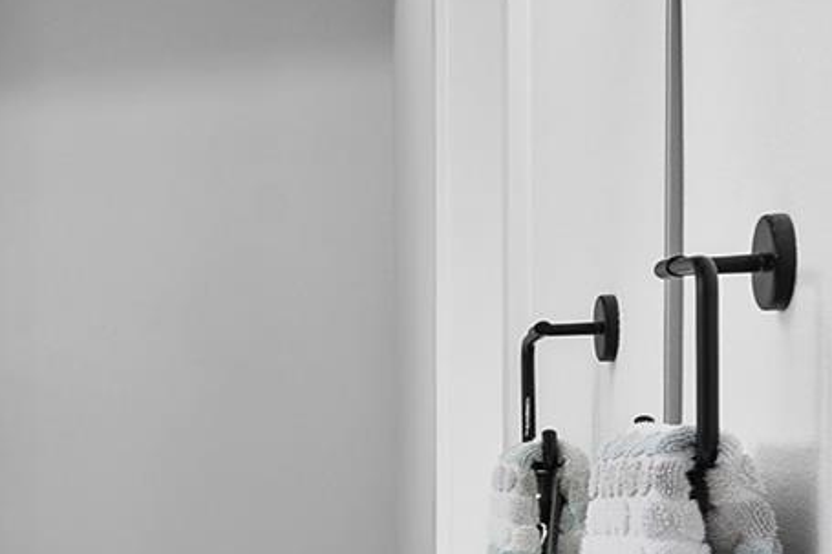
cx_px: -965
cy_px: 520
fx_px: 1663
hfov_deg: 17.1
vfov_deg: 18.5
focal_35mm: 72
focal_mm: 16
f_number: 8
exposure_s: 1/3
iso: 500
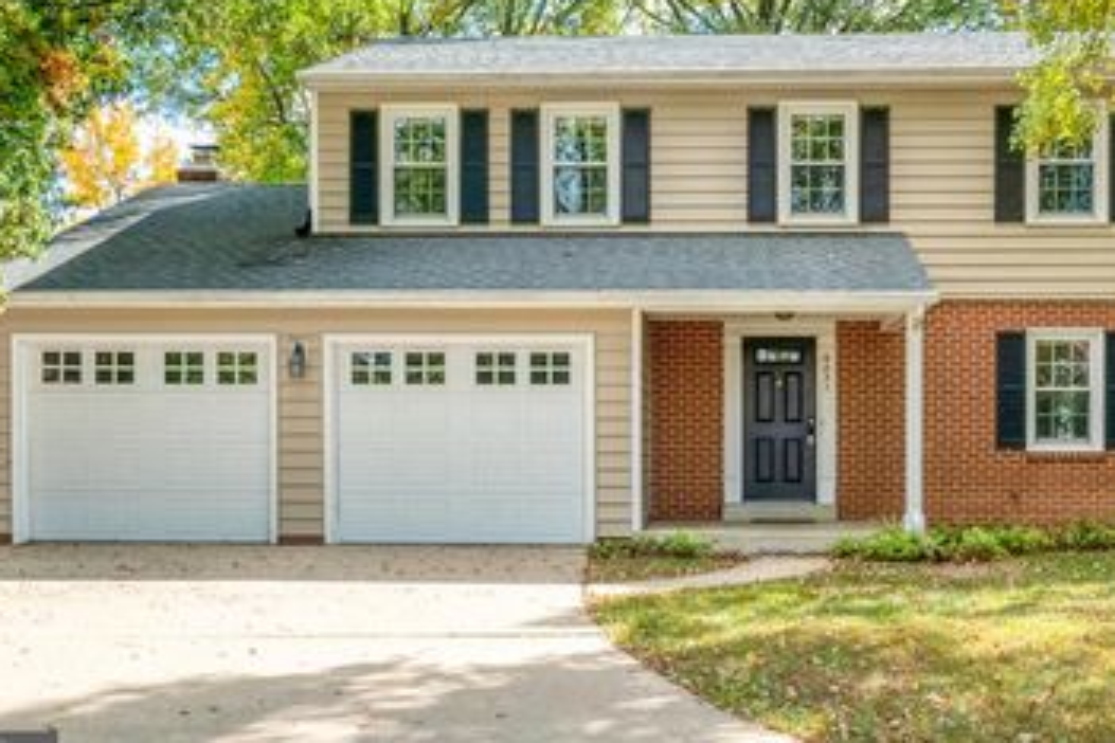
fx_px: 1456
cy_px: 259
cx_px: 680
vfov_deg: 28.5
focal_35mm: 47
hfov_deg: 41.7
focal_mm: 33
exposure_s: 1/1000
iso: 1250
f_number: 8
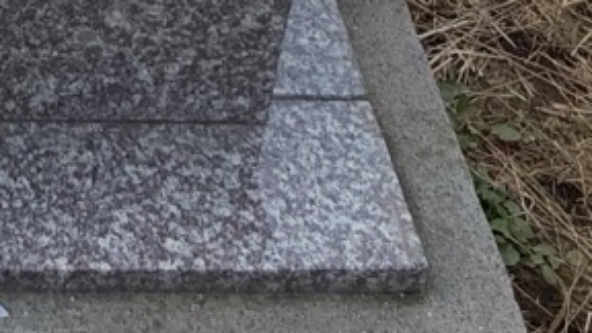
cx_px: -60
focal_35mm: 127
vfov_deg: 8.8
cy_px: -399
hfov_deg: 16.4
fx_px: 1994
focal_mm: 2.91
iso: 50
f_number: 1.9
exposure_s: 1/1262
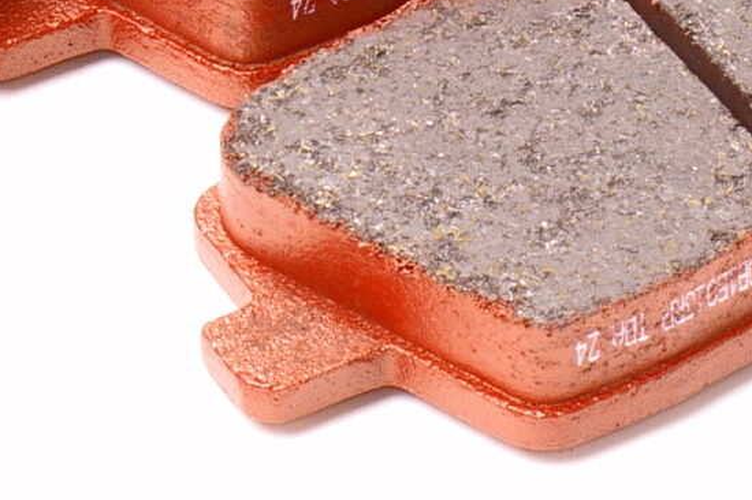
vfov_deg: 3.5
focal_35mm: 384
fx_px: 8023
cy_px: -561
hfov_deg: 5.4
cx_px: 383
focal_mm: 55
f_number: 22
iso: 125
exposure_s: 1/125
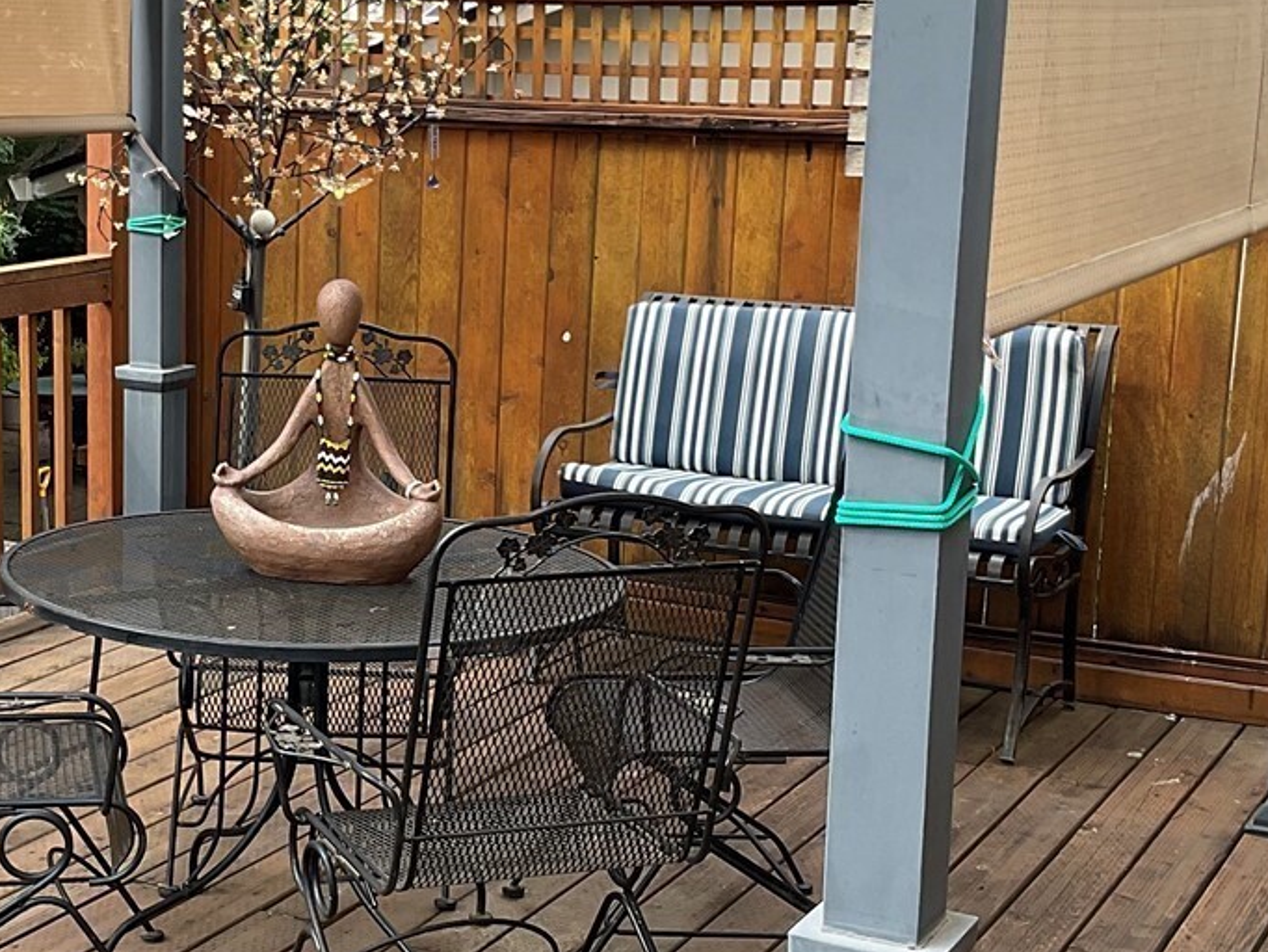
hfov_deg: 28.0
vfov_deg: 21.6
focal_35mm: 68
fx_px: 2492
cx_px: 262
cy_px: 506
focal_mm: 3
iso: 16
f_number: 1.8
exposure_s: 1/300
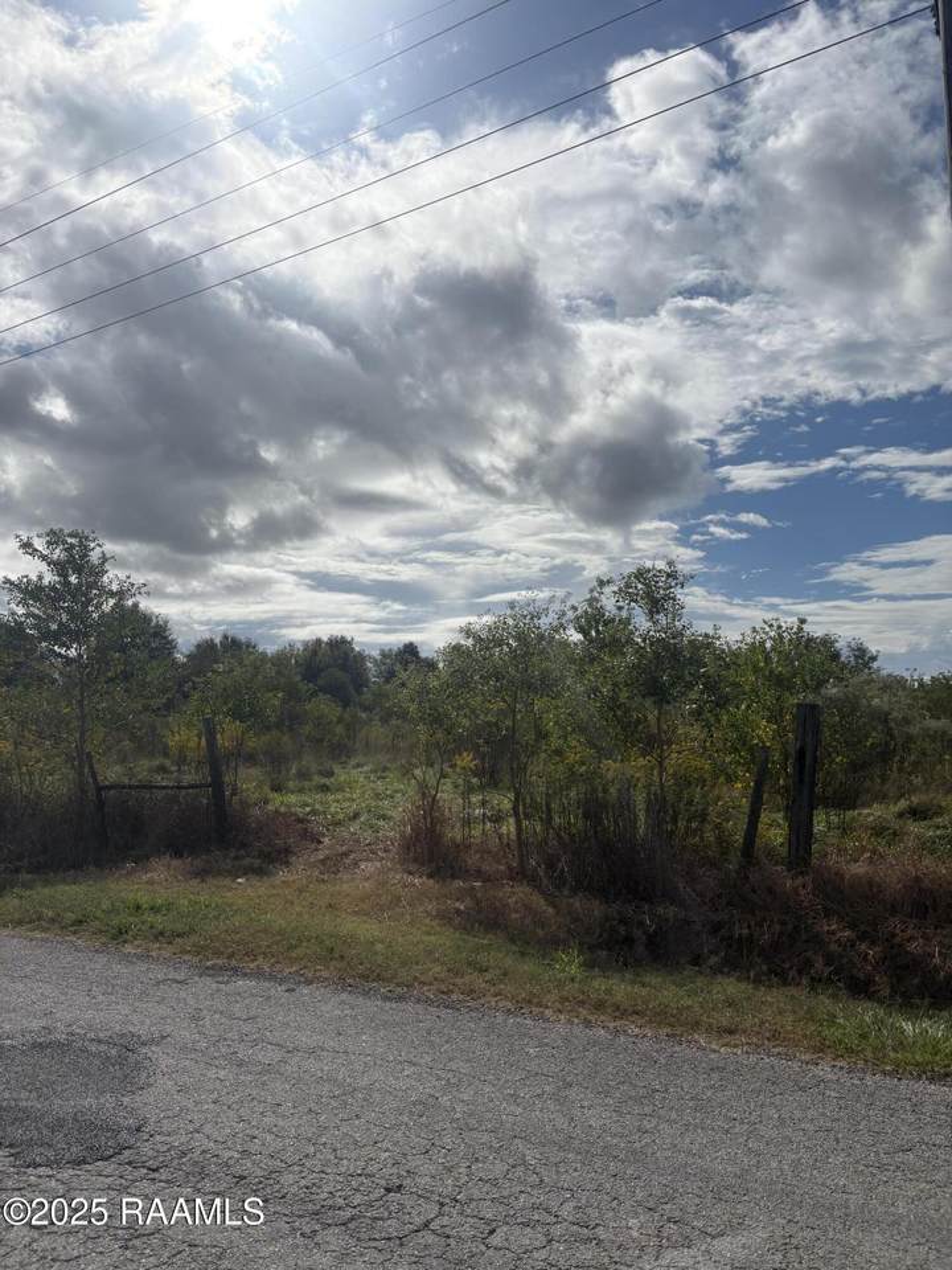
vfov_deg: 67.3
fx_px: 953
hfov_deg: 53.1
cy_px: 635
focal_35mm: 26
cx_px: 476
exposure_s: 1/14493
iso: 40
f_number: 1.6
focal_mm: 5.96
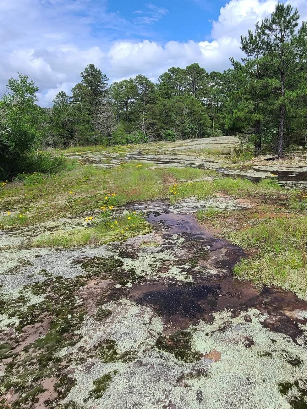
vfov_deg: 73.3
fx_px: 272
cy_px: 167
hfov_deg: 58.4
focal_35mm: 23
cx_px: 184
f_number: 2.2
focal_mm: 2.2
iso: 64
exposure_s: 1/1761
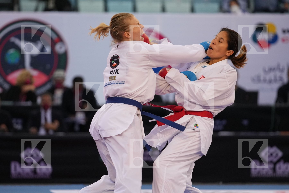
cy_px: 96
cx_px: 144
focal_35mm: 300
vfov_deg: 4.6
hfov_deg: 6.9
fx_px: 2408
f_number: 2.8
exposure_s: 1/1000
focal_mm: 200
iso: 2000
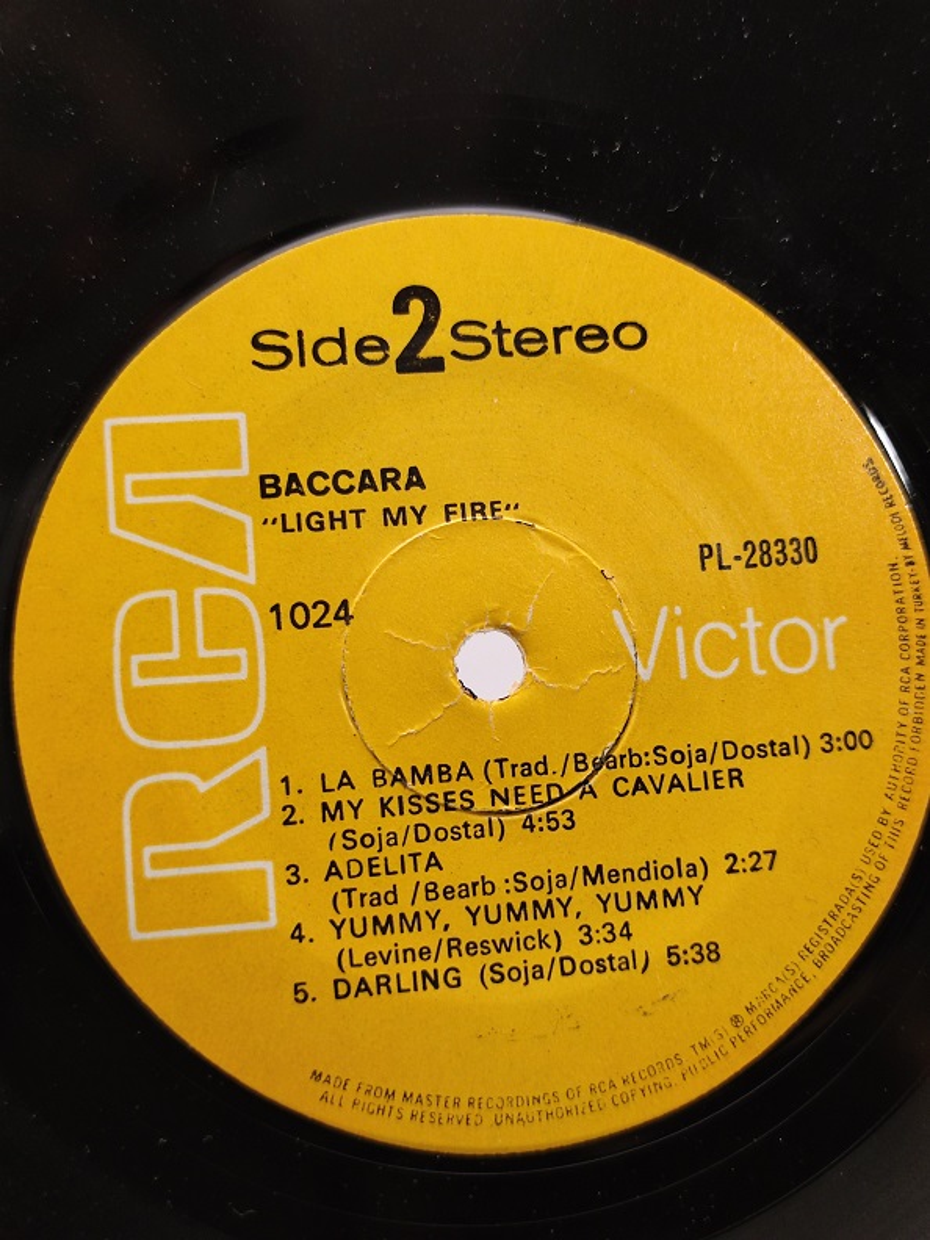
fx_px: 1719
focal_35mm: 48
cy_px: 620
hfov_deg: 30.3
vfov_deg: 39.7
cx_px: 465
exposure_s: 1/60
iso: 499
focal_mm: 6.72
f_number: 1.69
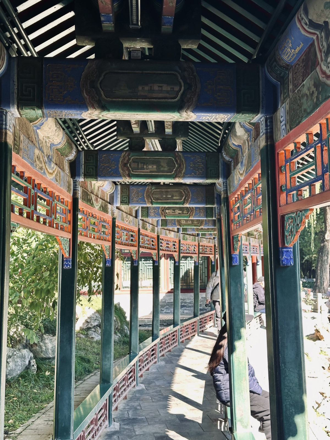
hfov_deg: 30.3
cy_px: 220
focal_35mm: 48
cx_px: 165
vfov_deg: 39.7
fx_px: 610
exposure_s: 1/127
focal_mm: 6.9
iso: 50
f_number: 1.8
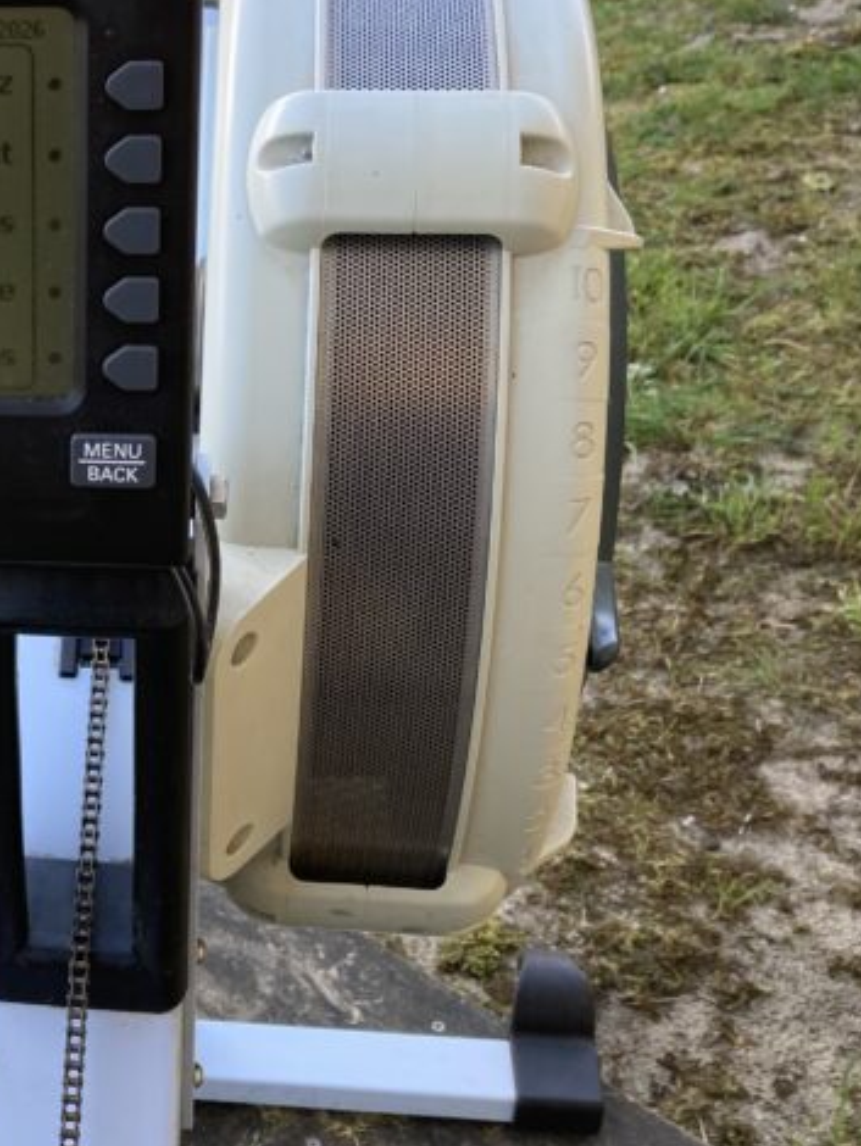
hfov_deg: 22.8
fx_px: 2021
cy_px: 502
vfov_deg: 31.6
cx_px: -66
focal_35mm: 61
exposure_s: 1/183
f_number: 1.8
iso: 20
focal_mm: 3.99
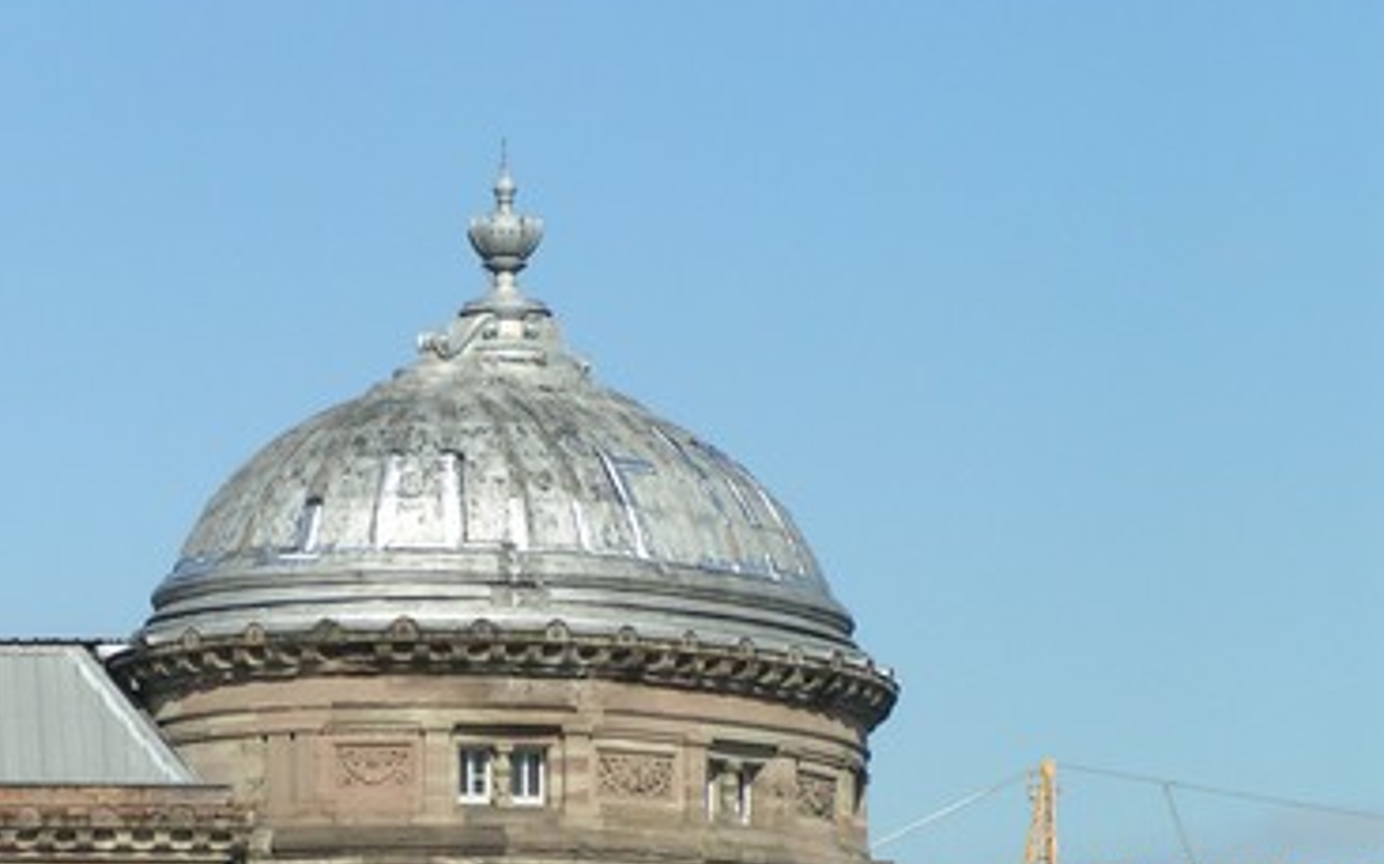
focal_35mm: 211
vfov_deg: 6.2
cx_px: 535
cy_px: 975
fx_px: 7955
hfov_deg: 9.9
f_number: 6.3
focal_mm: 18.2
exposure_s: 1/400
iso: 50
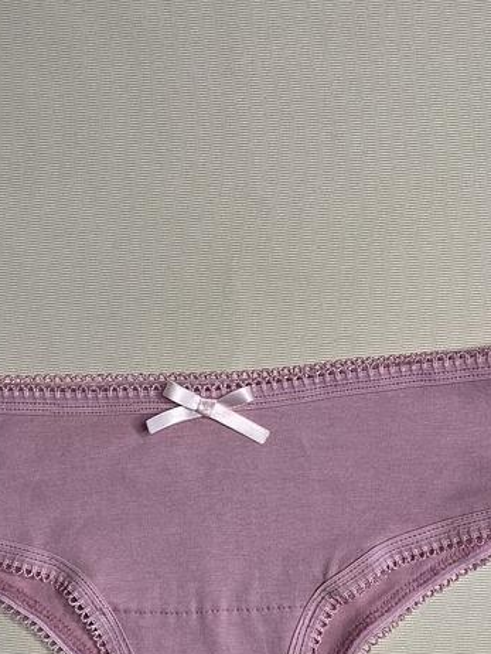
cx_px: 204
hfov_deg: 32.1
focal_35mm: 45
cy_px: 514
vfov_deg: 40.5
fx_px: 850
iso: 64
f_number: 1.6
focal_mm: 5.1
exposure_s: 1/120
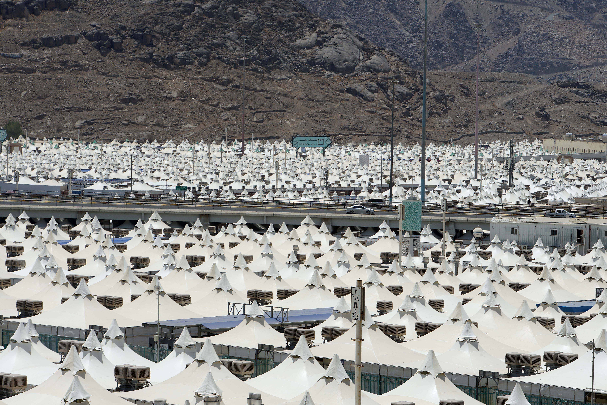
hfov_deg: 13.9
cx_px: 304
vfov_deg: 9.3
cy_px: 202
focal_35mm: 148
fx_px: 2495
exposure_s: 1/160
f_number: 18
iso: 125
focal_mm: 148
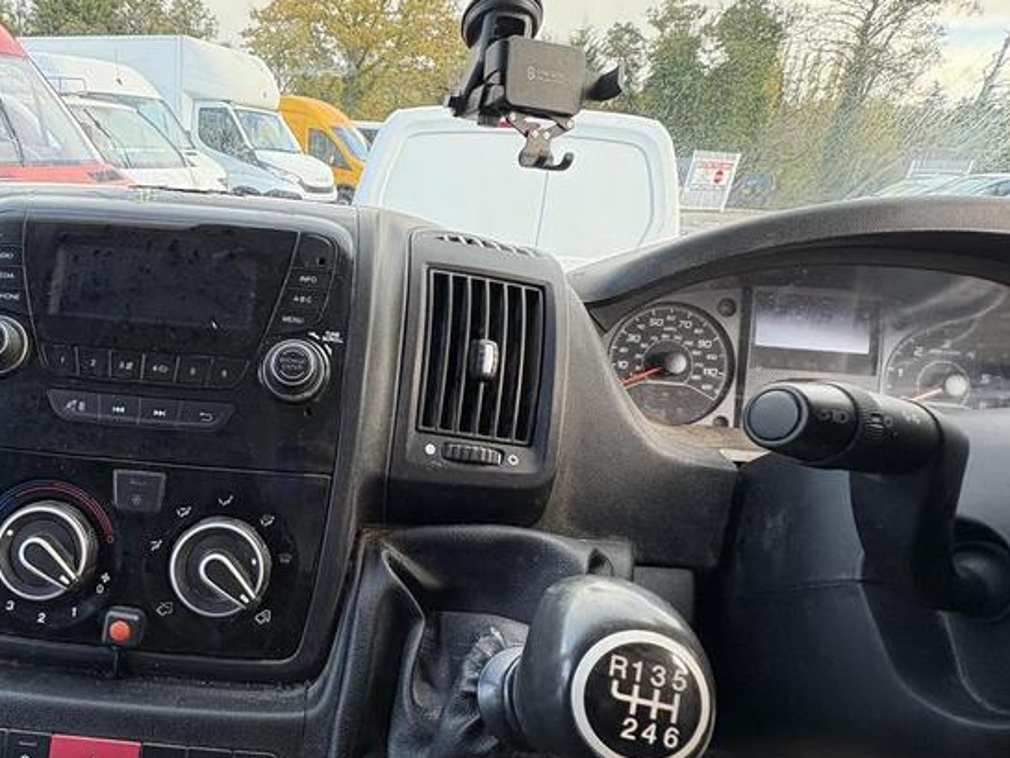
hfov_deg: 70.3
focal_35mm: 23
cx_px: 289
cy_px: 439
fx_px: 671
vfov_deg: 58.6
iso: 160
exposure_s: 1/99
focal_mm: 2.22
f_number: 2.2
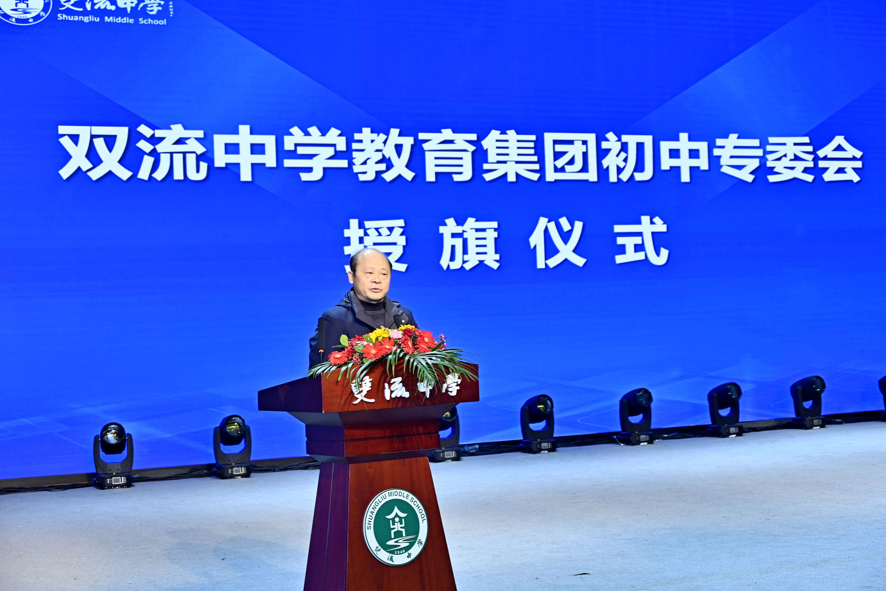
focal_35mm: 55
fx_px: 1354
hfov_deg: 36.2
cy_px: 296
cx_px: 443
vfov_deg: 24.6
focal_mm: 55
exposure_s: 1/125
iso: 500
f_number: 5.6
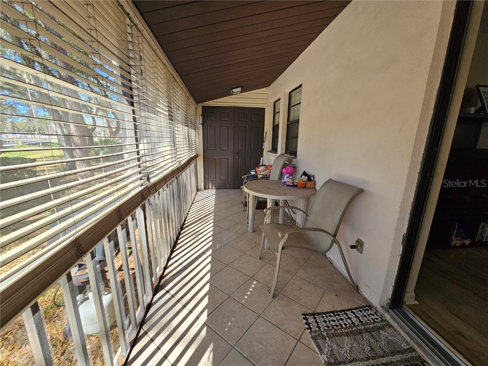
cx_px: 244
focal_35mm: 13
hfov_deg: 106.2
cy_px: 183
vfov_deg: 89.9
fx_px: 183
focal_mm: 2.2
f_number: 2.2
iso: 125
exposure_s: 1/359
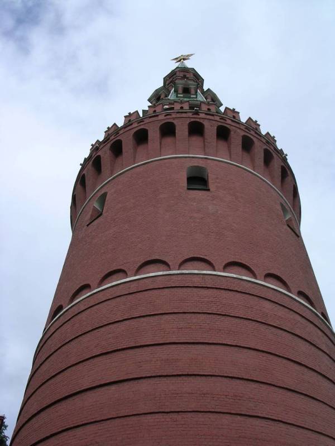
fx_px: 490
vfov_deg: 49.0
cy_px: 223
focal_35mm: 38
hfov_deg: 37.7
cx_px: 168
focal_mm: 5.8
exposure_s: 1/376
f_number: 5.6
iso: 100
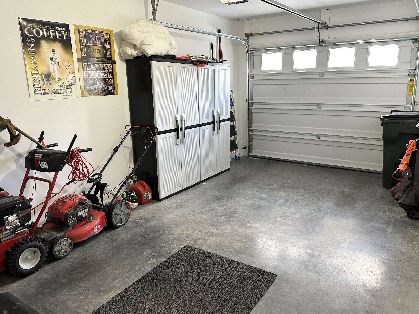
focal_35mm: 26
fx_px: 315
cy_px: 148
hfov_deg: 67.2
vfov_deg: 53.0
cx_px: 224
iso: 320
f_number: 1.78
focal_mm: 6.86
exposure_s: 1/60
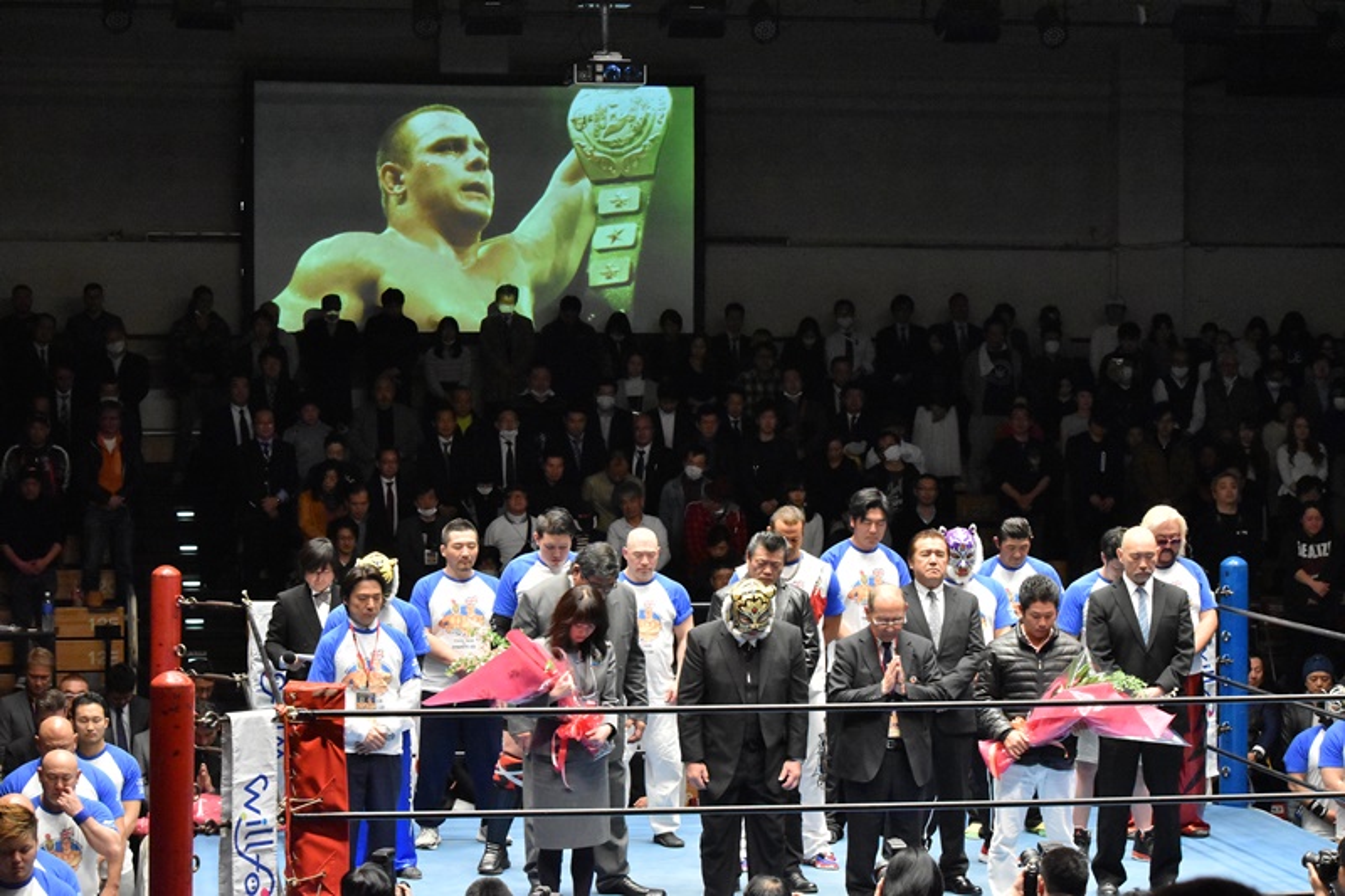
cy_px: 448
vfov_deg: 16.5
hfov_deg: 24.6
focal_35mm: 82
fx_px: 3081
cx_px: 672
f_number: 8
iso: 4000
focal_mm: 55
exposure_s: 1/250
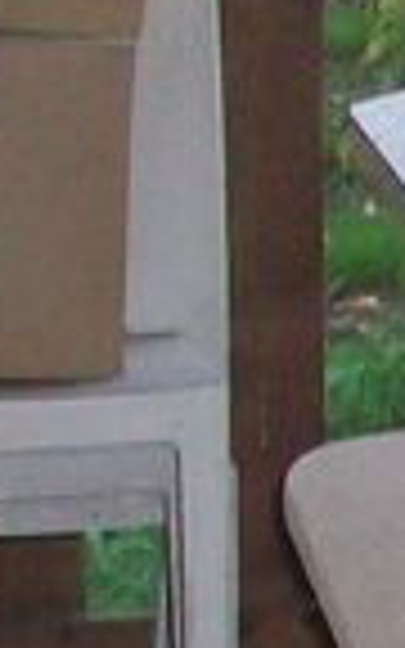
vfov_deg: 7.7
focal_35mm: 272
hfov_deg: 4.6
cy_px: 760
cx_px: 1390
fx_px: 4804
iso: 200
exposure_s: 1/64
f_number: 2.8
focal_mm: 6.2
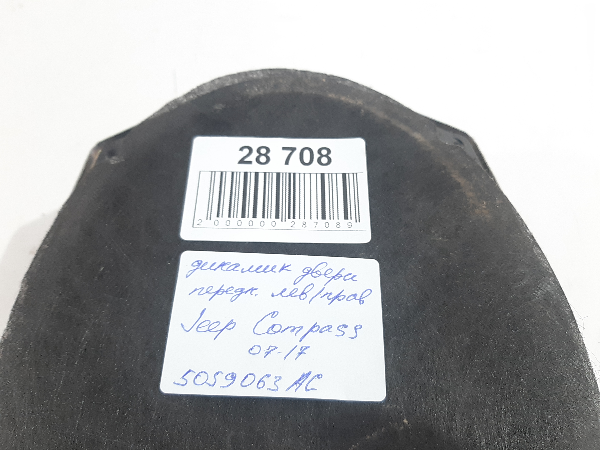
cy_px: 225
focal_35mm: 27
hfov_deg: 65.3
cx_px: 300
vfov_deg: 51.4
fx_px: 468
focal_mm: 3.93
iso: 64
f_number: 1.7
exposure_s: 1/33
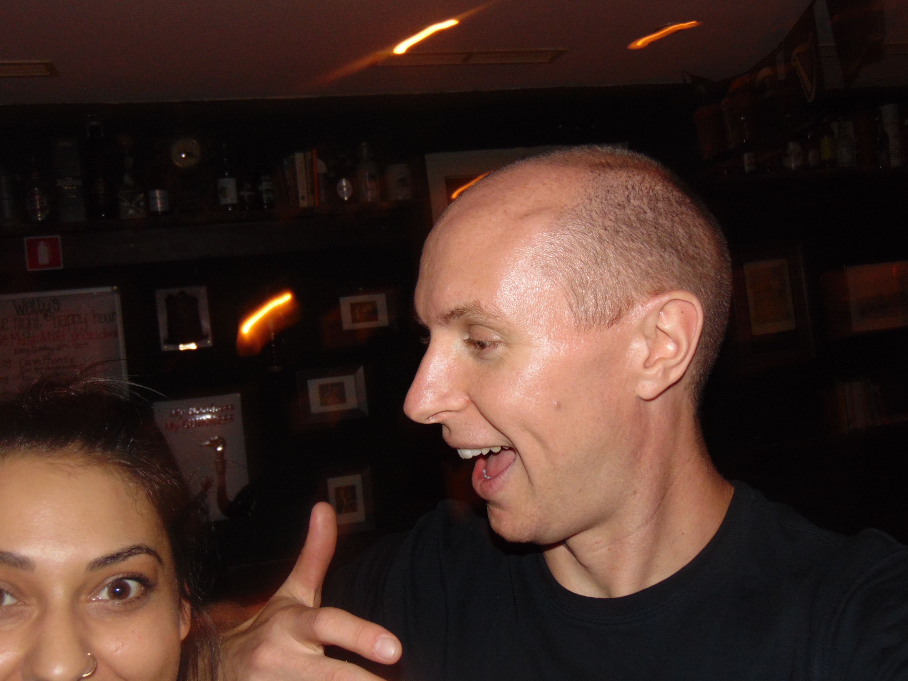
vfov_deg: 40.7
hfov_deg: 52.6
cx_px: 454
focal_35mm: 35
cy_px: 340
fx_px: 918
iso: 200
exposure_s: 1/8
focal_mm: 6.3
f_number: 3.2
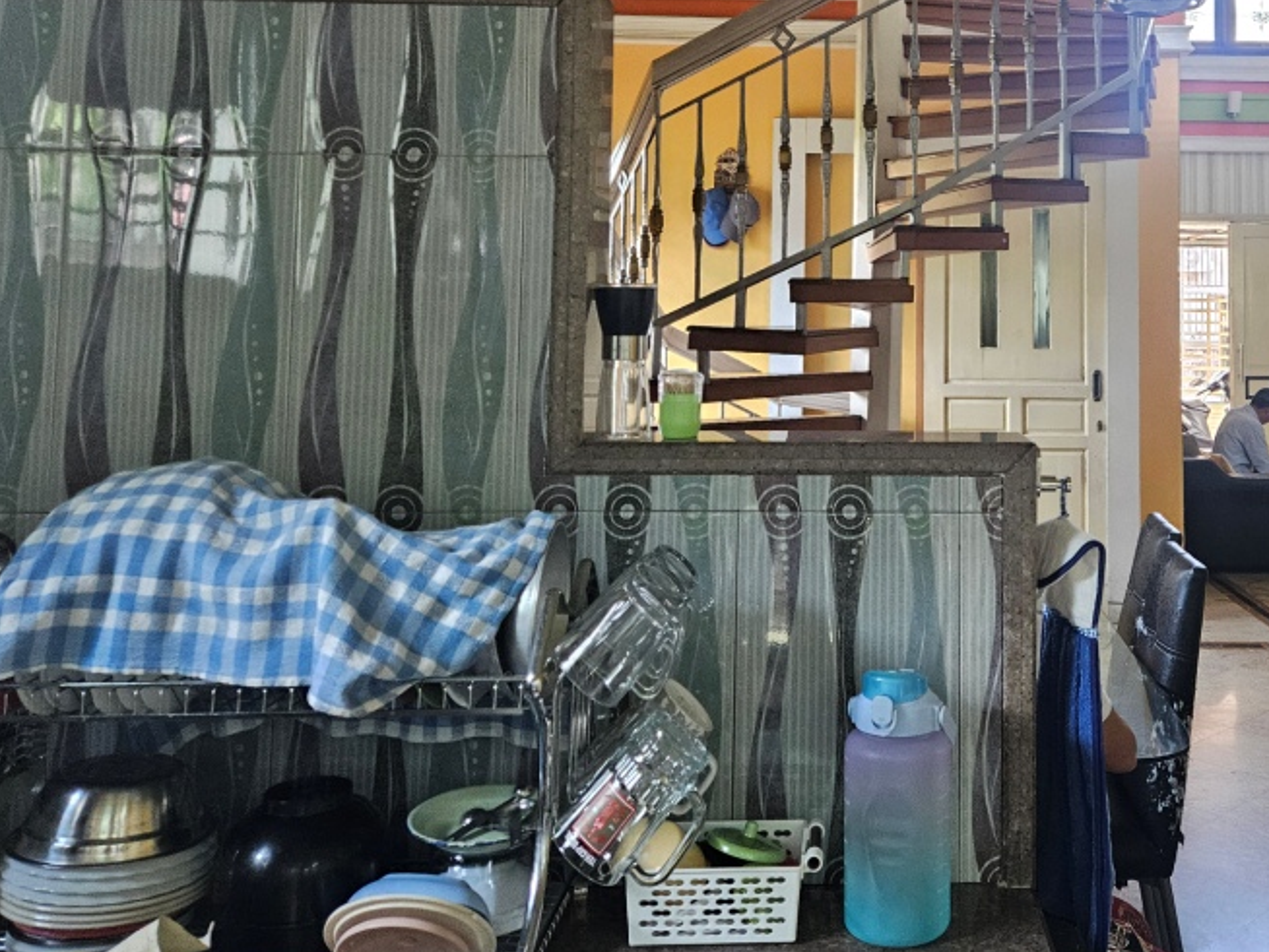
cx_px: 920
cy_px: 229
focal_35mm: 36
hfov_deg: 49.7
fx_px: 1320
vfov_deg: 38.6
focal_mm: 5.4
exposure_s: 1/100
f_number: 1.8
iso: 500
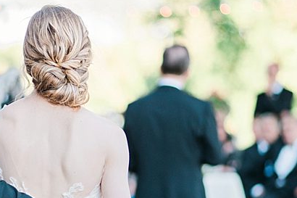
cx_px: 99
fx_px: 1608
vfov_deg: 7.0
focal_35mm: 195
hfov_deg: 10.5
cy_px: 137
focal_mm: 85
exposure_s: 1/2000
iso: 400
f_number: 1.8
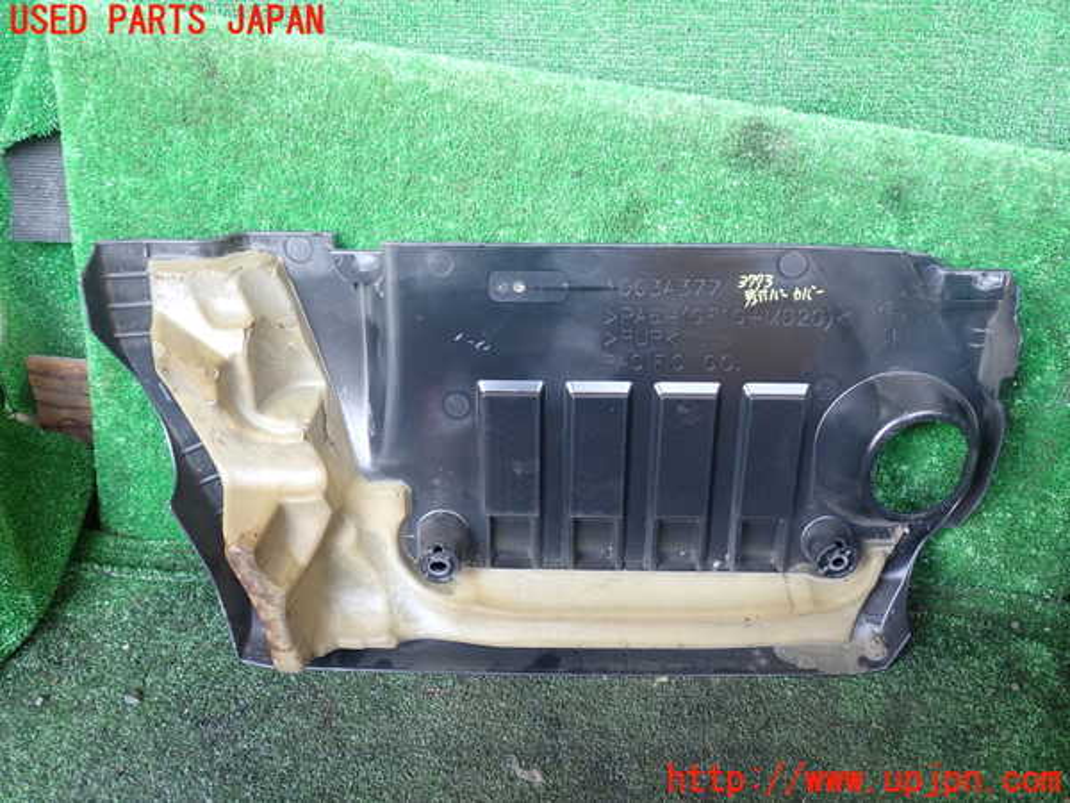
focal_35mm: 30
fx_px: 927
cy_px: 402
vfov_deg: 46.8
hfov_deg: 60.0
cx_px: 535
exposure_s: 1/30
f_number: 2.3
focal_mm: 5.4
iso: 200
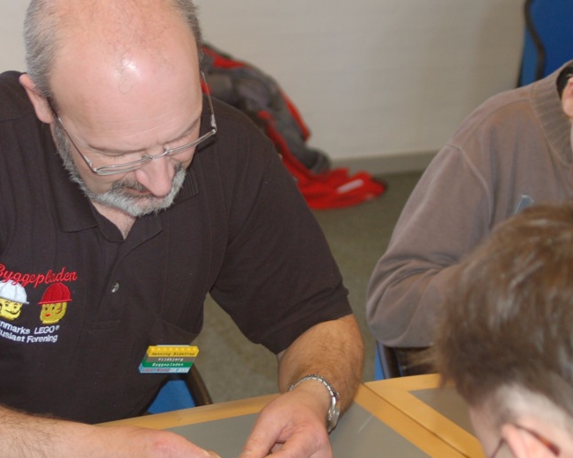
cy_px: 306
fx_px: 1594
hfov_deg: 20.3
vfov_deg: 16.3
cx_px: 186
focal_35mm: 94
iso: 400
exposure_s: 1/60
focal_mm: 34
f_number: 3.2
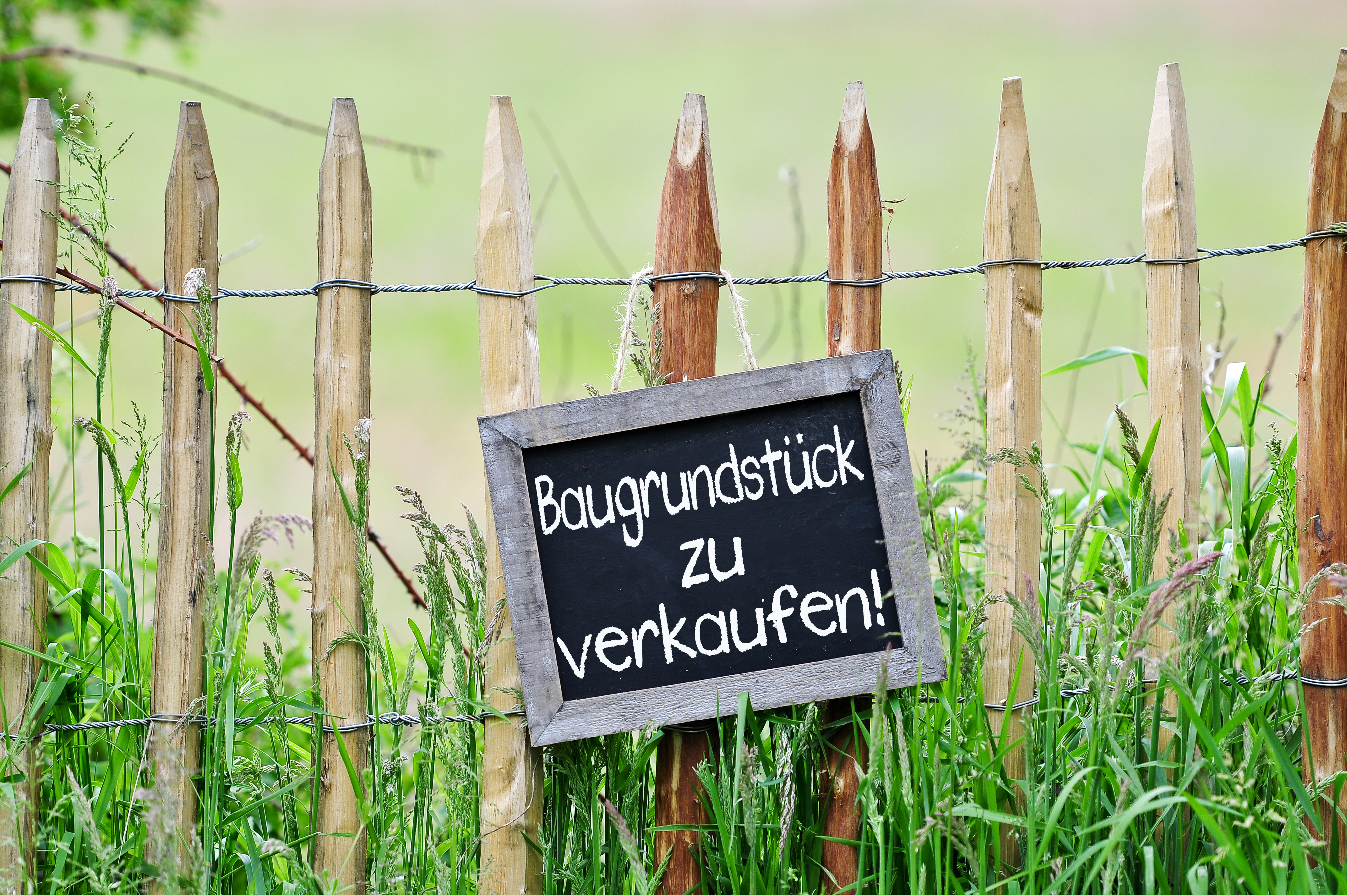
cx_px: 674
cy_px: 448
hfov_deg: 9.5
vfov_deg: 6.3
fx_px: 8128
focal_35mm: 218
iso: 100
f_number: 2.8
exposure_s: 1/200
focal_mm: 145
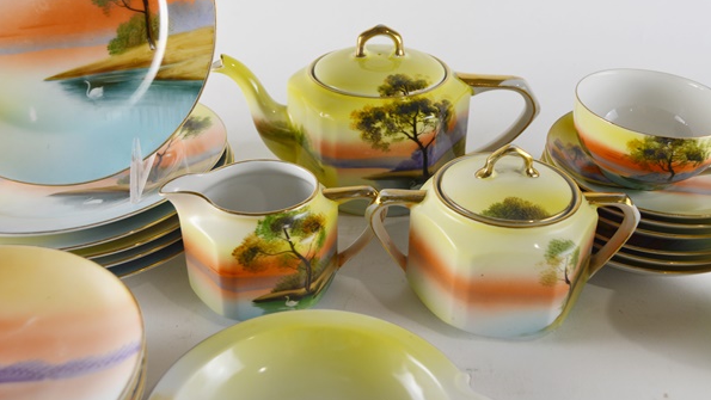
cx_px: 356
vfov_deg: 31.2
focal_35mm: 38
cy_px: 168
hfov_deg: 52.8
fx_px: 717
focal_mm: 24
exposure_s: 1/125
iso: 220
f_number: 5.6
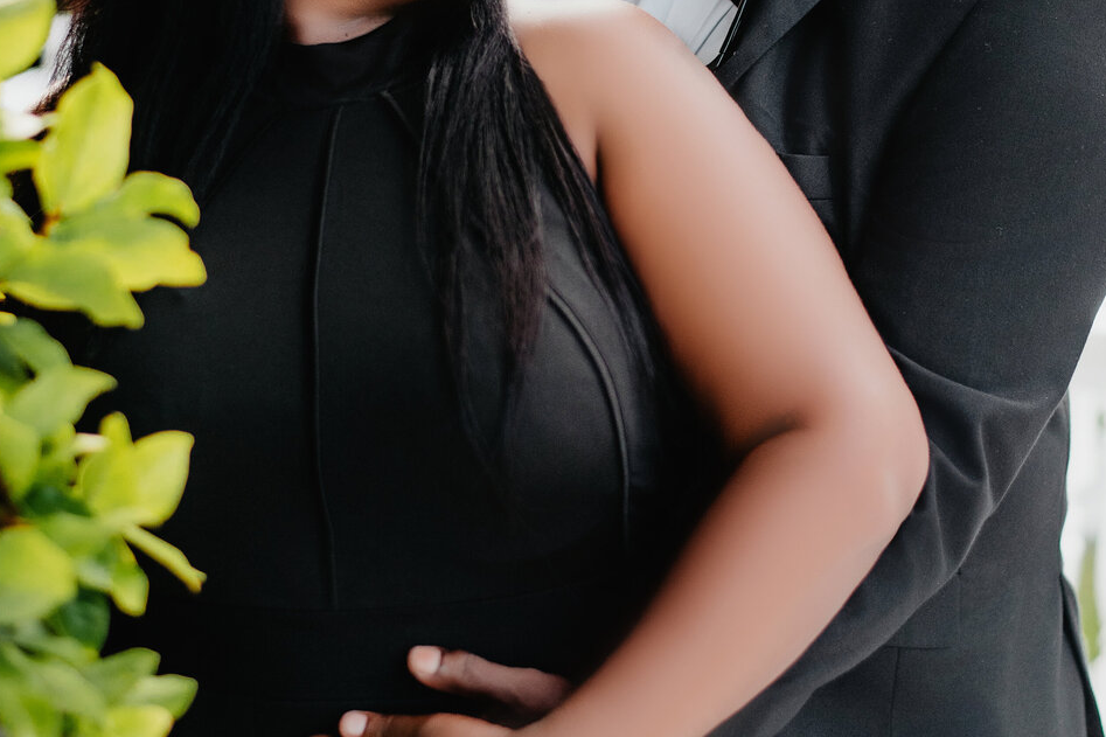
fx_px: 2918
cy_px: 227
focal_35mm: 95
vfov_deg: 14.4
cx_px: 618
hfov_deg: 21.5
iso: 250
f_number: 1.8
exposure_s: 1/1600
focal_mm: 50
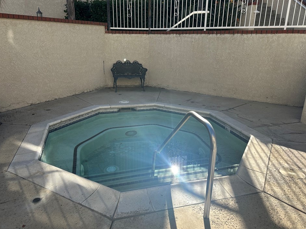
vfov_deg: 53.1
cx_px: 151
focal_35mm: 26
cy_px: 114
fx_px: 230
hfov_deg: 67.3
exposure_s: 1/2155
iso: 80
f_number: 1.78
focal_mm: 6.86
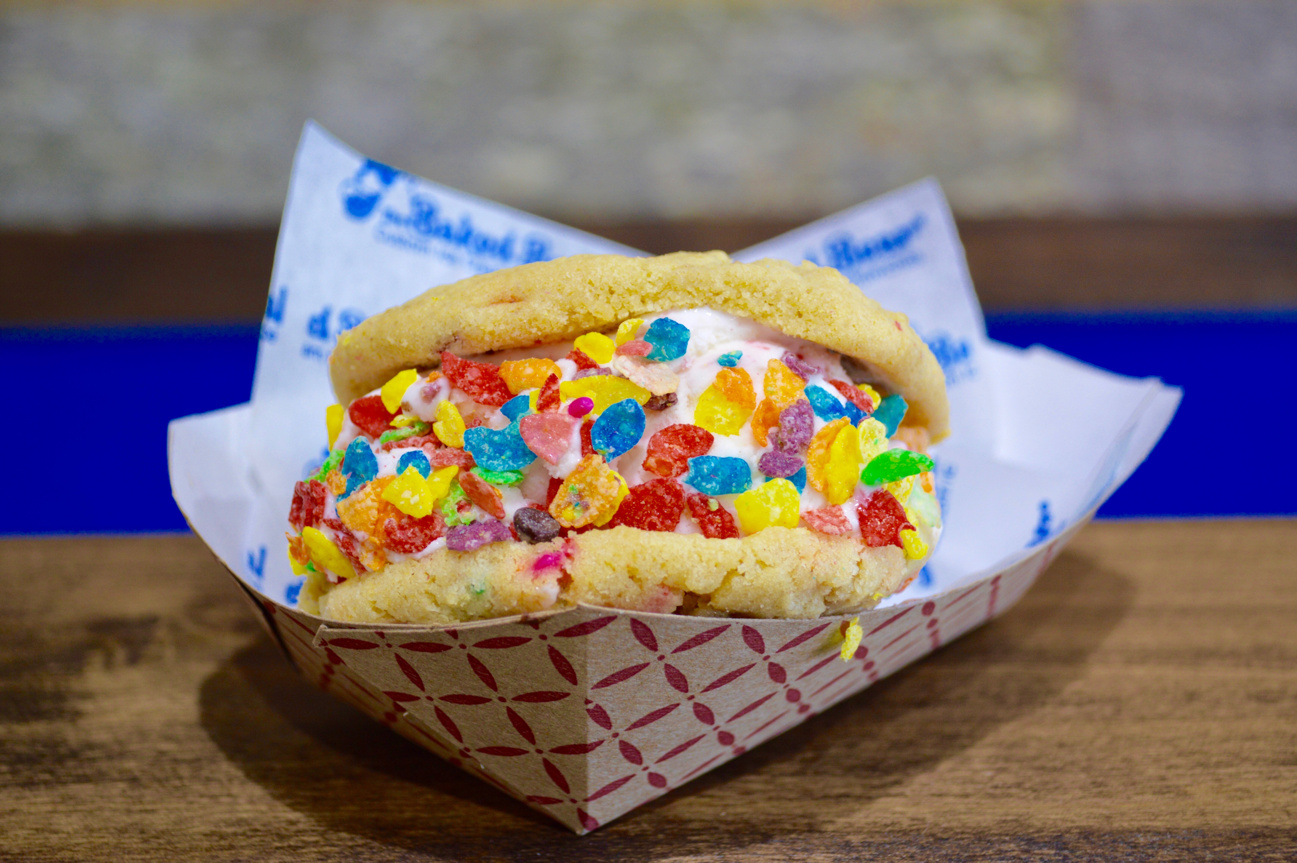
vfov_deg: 26.4
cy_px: 432
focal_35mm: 51
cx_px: 648
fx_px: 1836
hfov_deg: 38.9
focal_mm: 34
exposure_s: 1/25
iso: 400
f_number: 5
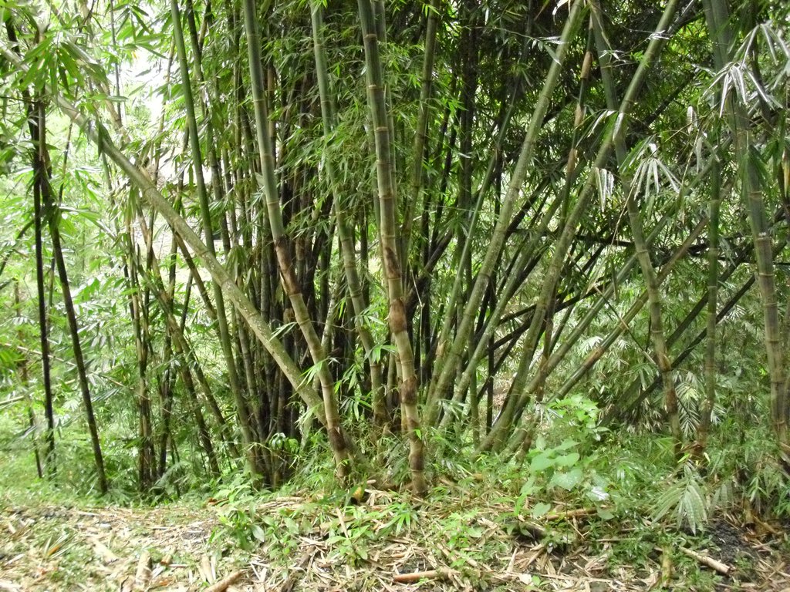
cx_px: 395
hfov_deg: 49.0
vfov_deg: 37.7
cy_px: 296
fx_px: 867
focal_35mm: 38
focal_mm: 6.2
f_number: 2.8
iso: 800
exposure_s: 1/125
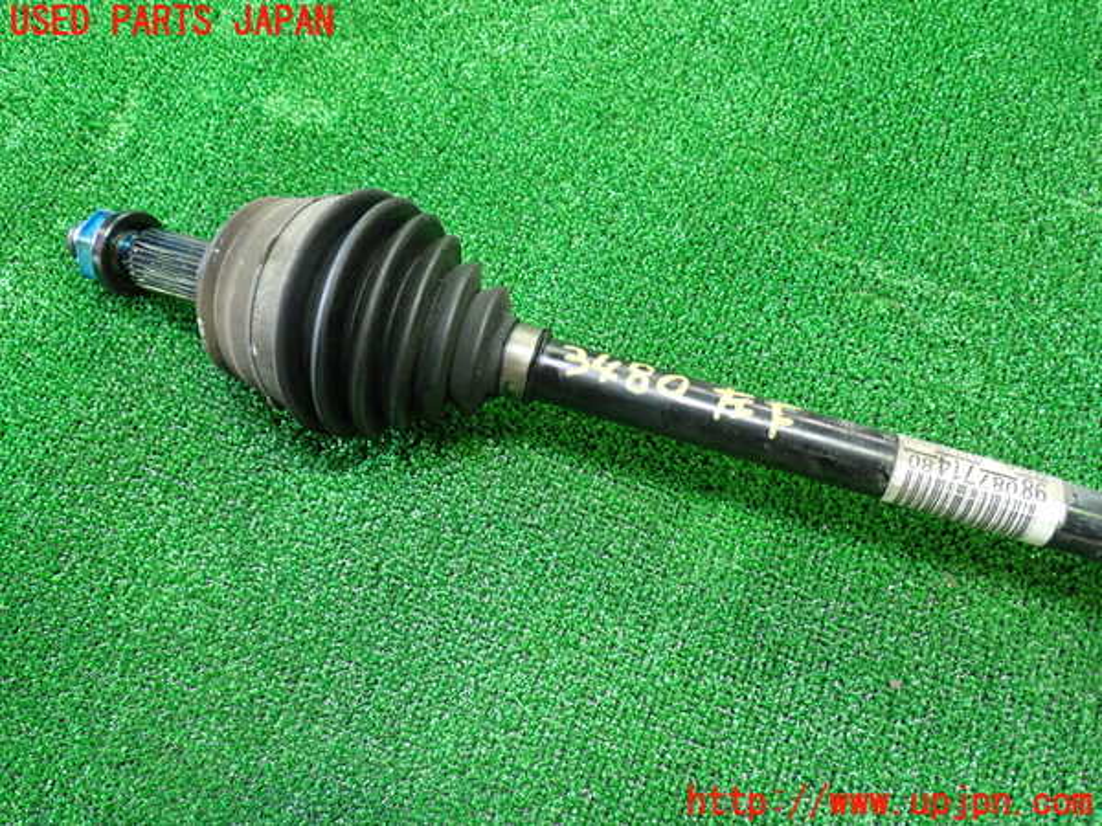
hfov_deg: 60.0
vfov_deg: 46.8
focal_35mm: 30
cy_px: 413
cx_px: 551
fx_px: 955
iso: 640
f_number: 2.3
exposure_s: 1/30
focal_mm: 5.4
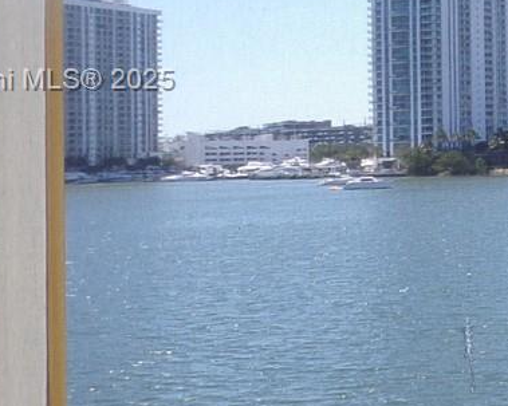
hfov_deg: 17.0
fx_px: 1488
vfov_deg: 15.4
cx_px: 818
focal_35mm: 99
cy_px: 82
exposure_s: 1/180
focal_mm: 4.3
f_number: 5.8
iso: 80
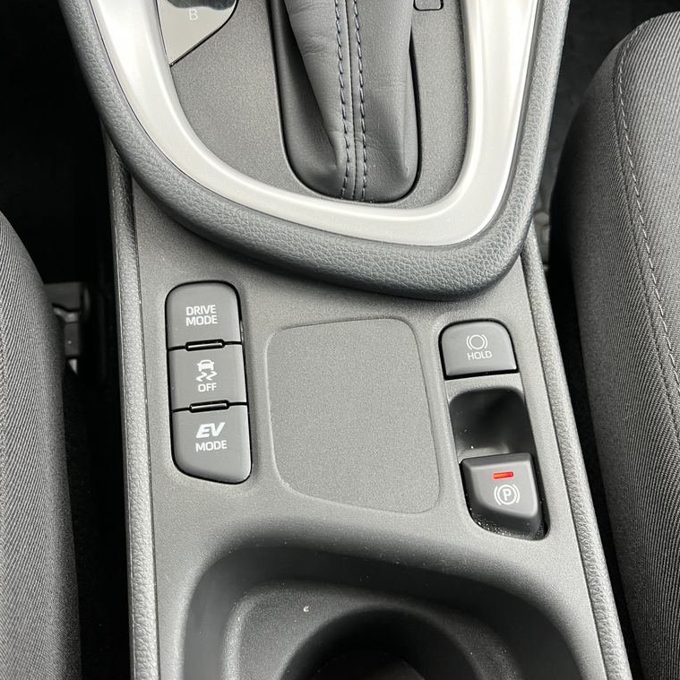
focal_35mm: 31
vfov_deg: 52.5
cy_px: 338
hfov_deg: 52.5
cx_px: 350
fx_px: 689
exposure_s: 1/54
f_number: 1.6
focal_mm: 5.1
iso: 125
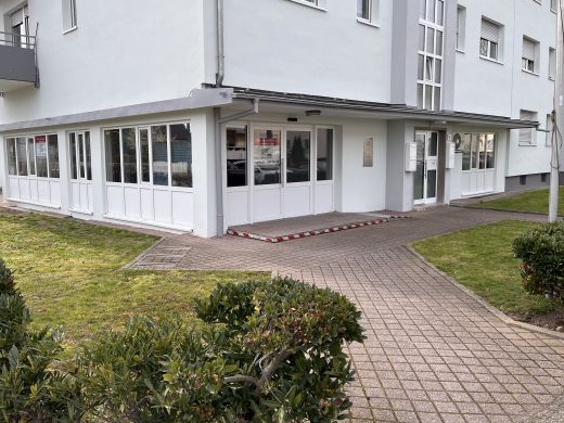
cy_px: 204
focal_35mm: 30
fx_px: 489
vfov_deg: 46.8
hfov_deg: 59.8
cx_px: 246
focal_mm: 5.1
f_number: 1.6
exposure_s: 1/1802
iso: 50
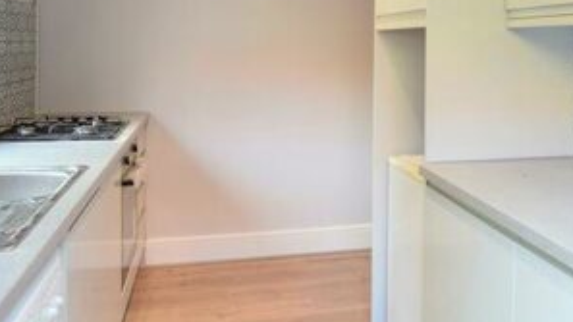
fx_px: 562
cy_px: 49
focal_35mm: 37
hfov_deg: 53.8
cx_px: 330
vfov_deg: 30.9
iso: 1250
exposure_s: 1/60
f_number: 4.5
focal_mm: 10
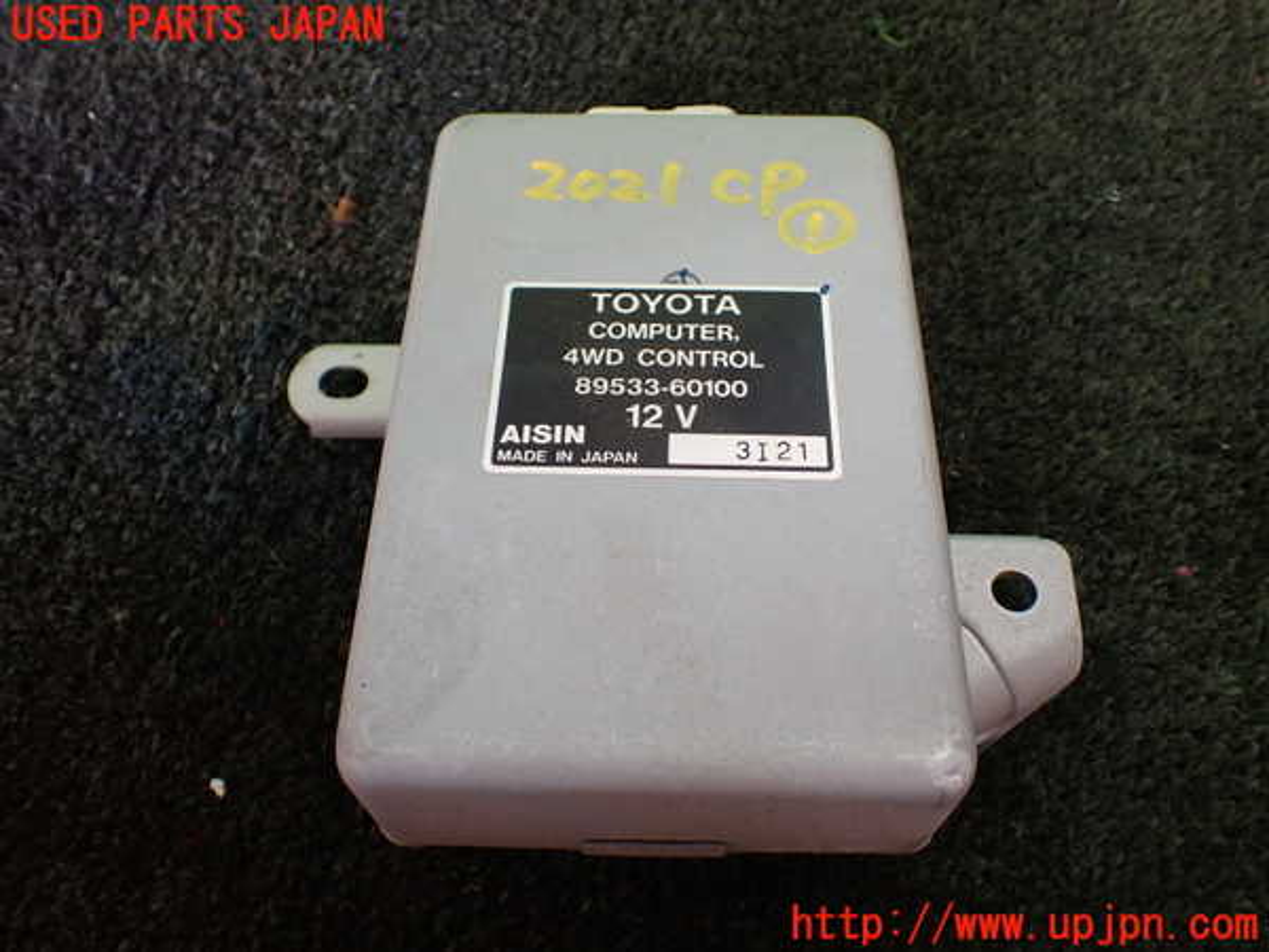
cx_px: 634
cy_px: 476
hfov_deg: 60.0
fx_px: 1100
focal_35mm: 30
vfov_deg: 46.8
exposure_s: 1/125
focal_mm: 5.4
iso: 200
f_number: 2.3
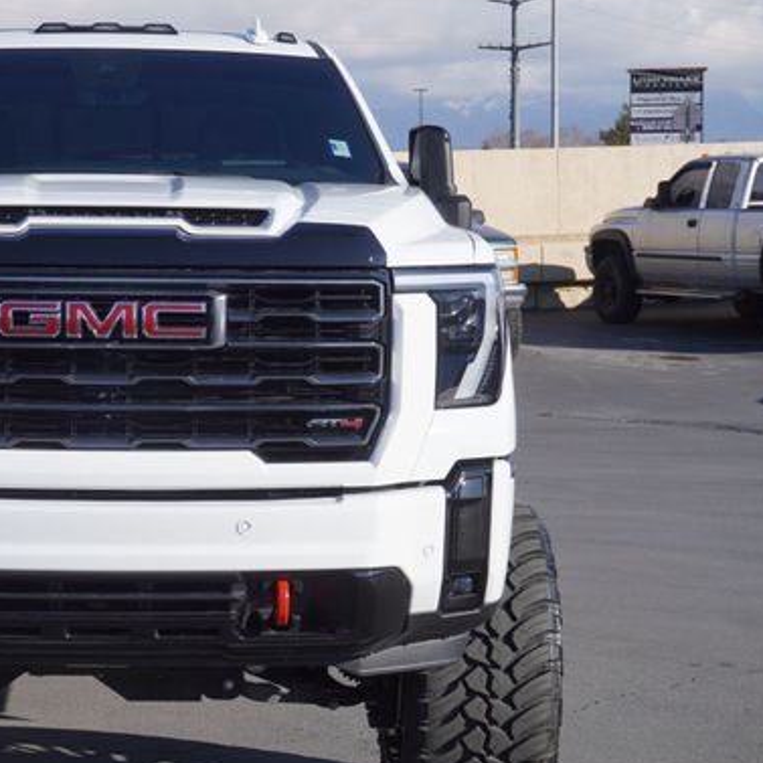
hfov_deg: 18.9
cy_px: 415
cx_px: 125
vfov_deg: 19.1
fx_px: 2269
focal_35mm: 91
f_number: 9
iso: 100
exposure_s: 1/200
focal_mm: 42
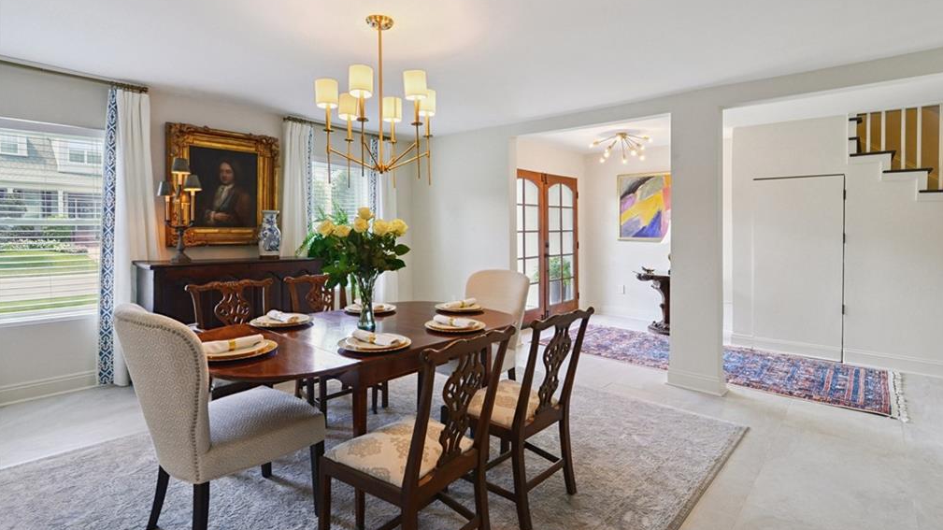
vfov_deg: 63.6
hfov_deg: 95.9
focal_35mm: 17
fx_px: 425
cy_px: 229
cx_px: 474
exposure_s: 1/50
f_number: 13
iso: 800
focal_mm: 16
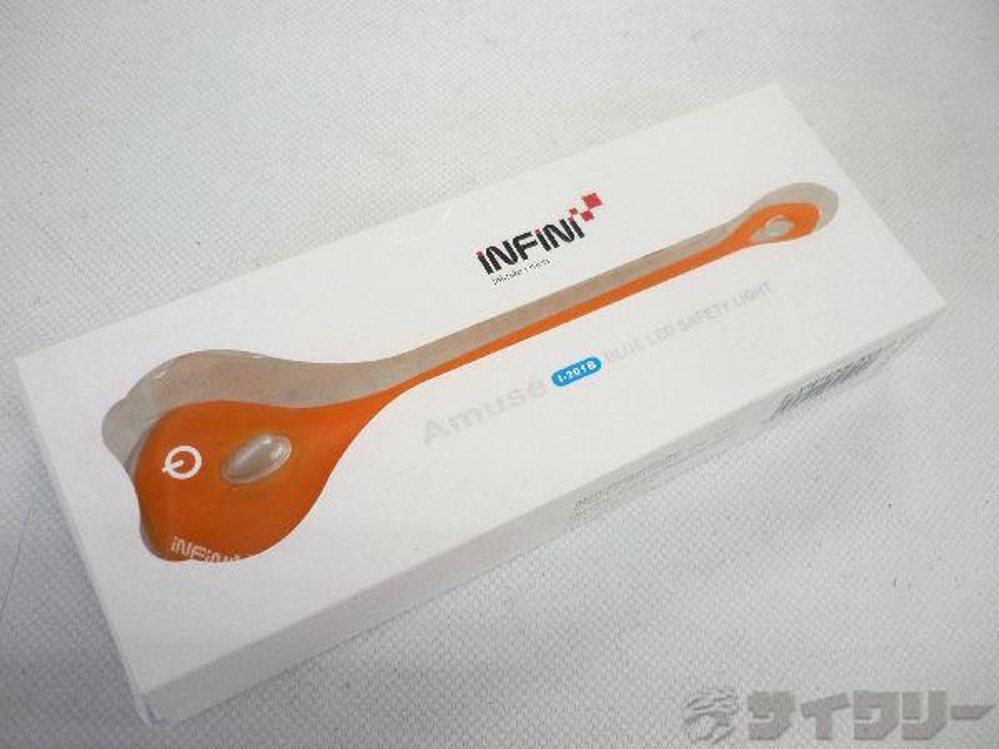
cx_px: 500
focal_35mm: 33
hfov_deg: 55.4
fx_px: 952
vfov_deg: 42.9
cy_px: 374
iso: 100
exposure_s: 1/40
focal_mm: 5.5
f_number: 2.8
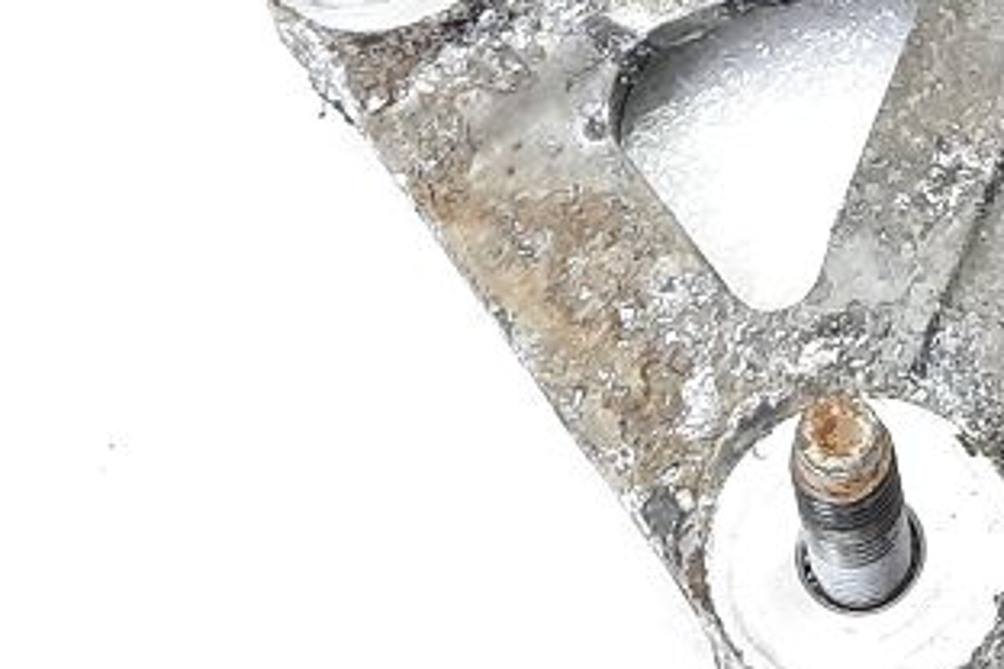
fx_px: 2789
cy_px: -386
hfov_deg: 19.8
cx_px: 1007
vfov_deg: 12.8
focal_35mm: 100
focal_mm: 4.6
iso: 160
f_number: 2
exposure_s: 1/50
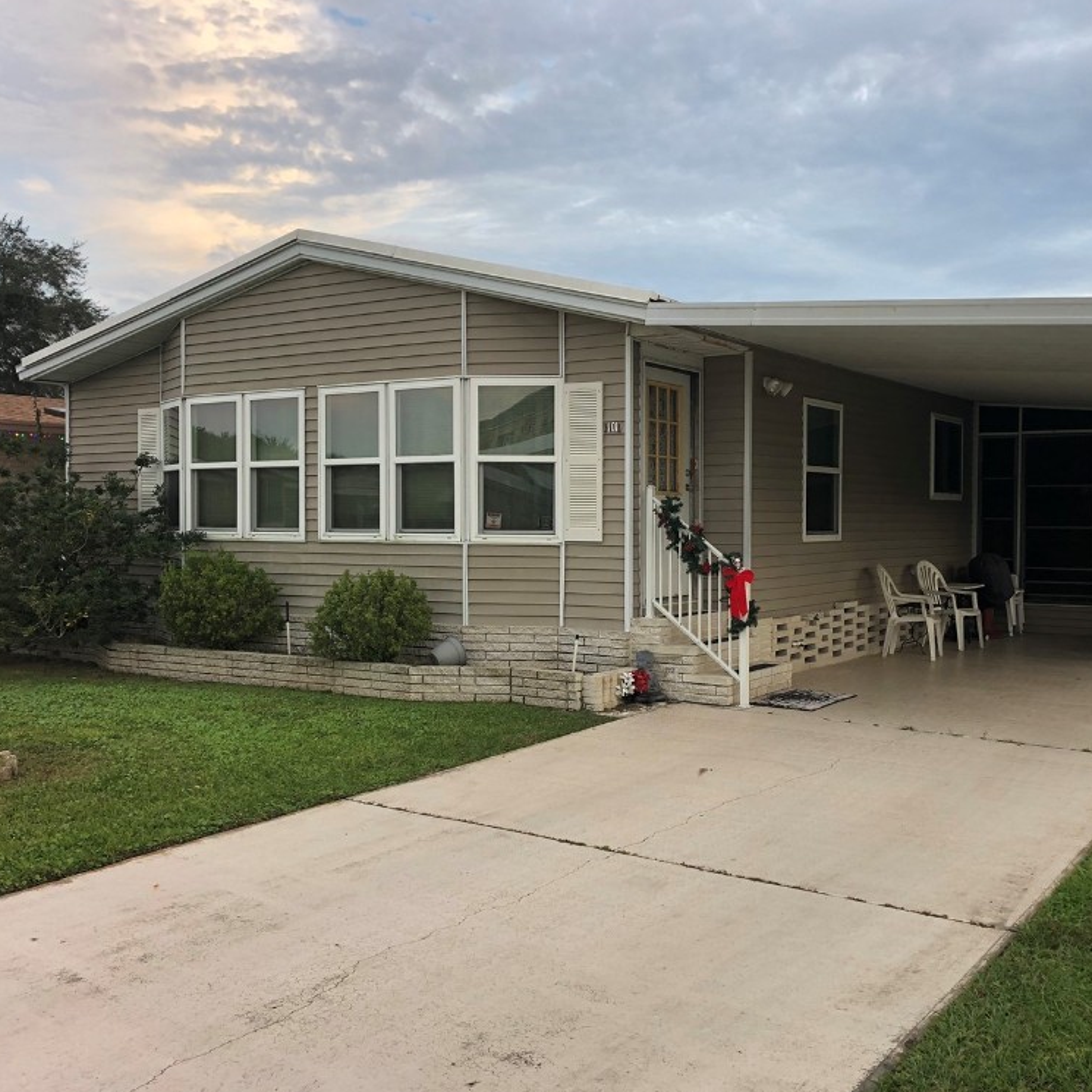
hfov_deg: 48.2
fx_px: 1213
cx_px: 652
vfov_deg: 48.4
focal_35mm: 34
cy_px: 551
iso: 25
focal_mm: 4
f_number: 1.8
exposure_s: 1/120
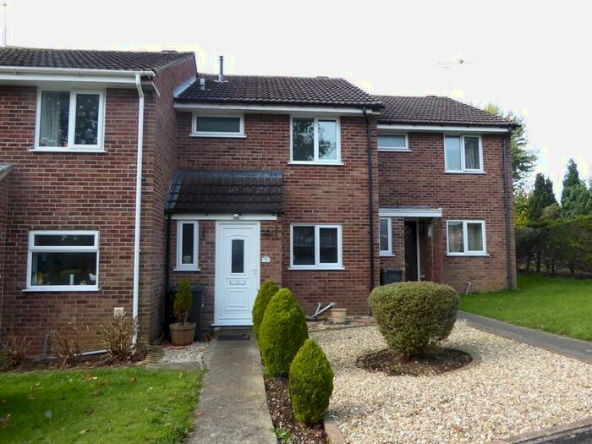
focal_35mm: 25
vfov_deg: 54.9
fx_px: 428
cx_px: 296
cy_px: 222
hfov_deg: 69.4
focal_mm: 4.3
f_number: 3.3
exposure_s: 1/200
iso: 80
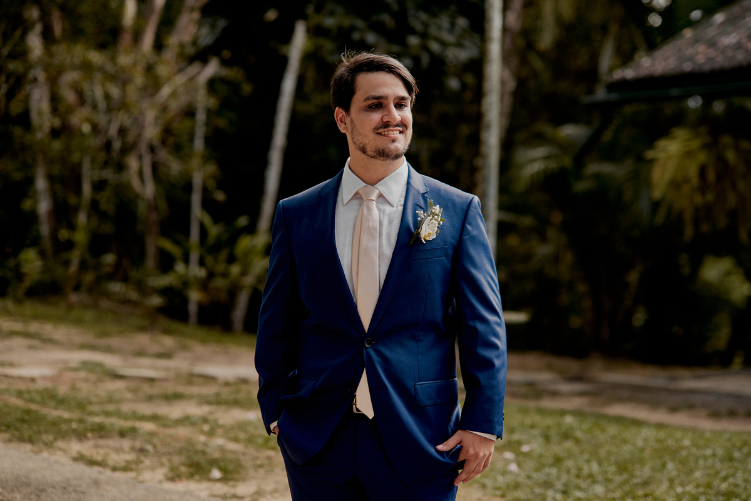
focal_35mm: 85
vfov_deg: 16.1
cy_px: 250
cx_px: 376
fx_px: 1774
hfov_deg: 23.9
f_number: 2.5
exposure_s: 1/320
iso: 100
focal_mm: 85
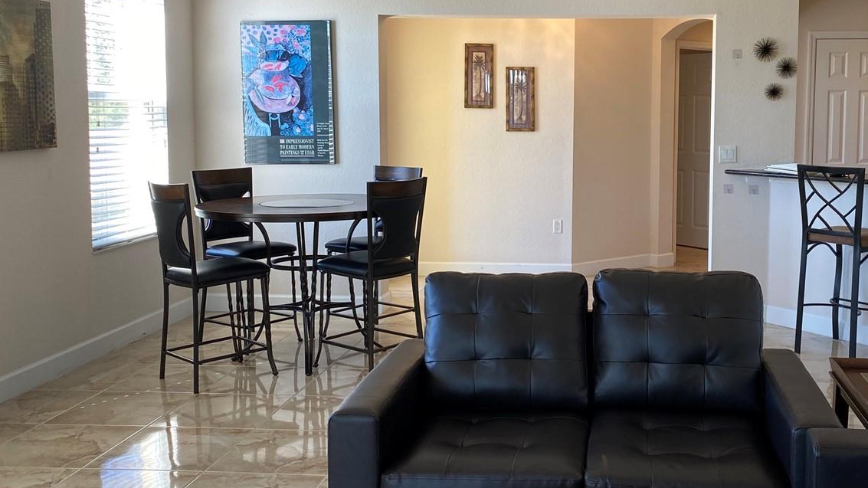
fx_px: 921
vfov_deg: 29.6
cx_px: 557
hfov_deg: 49.8
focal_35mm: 40
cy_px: 183
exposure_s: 1/120
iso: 64
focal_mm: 4.25
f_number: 1.8
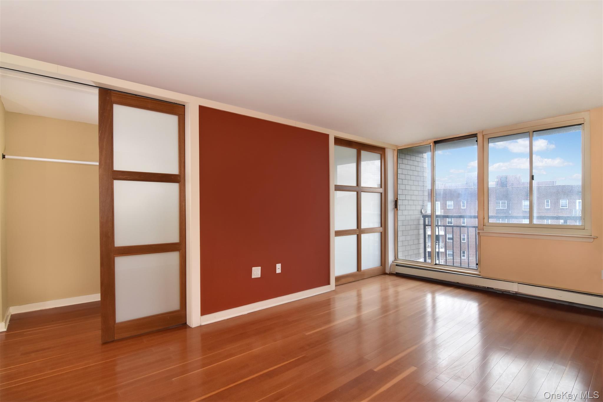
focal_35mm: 16
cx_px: 302
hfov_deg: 95.0
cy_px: 201
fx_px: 276
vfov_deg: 72.0
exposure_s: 1/40
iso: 640
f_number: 11
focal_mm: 11
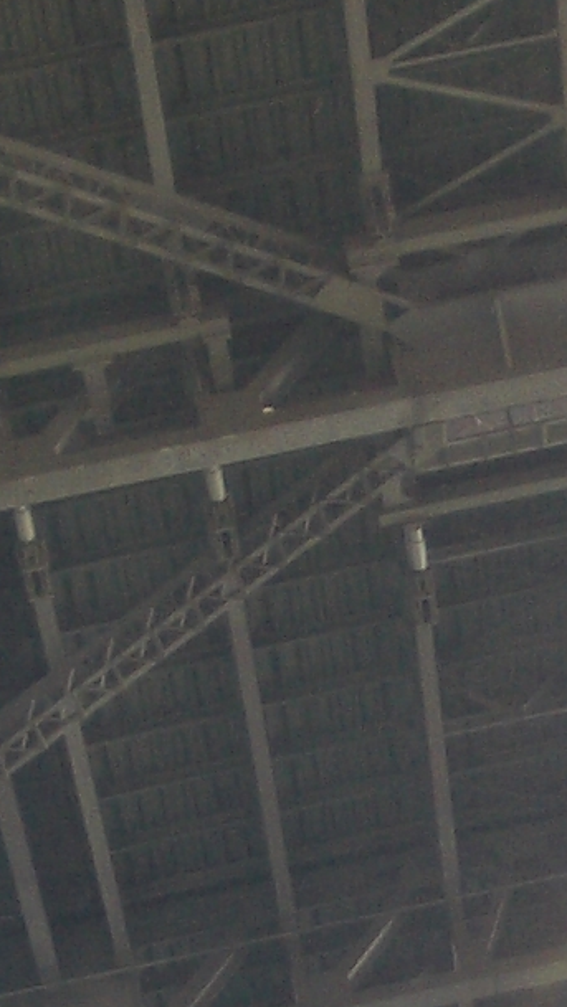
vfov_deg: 14.9
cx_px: 544
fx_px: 3850
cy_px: 738
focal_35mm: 144
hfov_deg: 8.4
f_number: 2.6
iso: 50
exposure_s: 1/320
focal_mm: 5.8
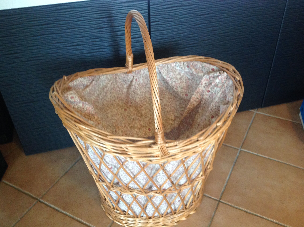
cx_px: 152
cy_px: 114
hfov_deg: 52.7
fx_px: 307
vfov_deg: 40.6
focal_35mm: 35
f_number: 2.4
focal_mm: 4.28
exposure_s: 1/15
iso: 320
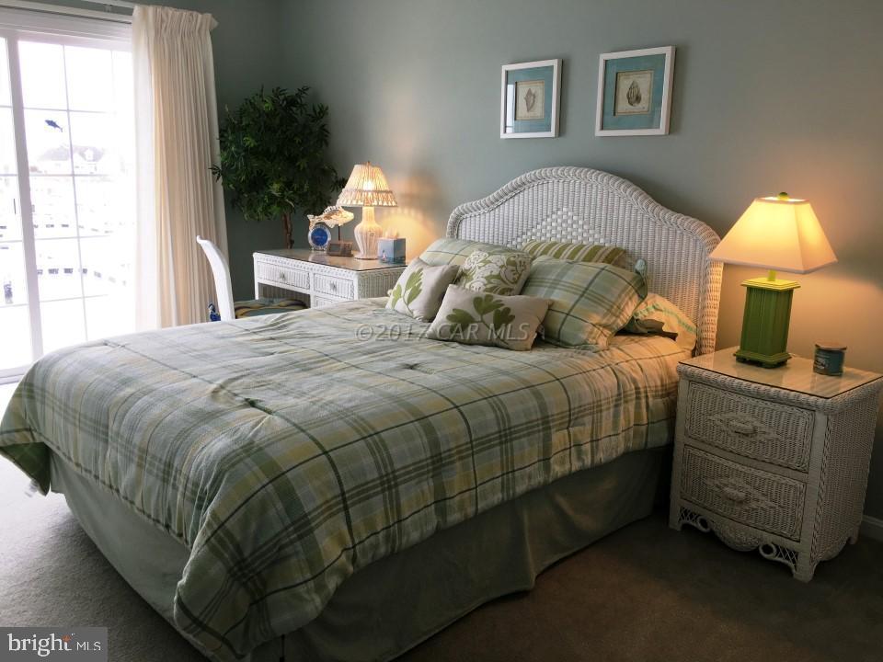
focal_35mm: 29
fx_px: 740
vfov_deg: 48.2
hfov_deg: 61.7
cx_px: 442
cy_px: 331
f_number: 2.2
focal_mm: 4.15
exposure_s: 1/60
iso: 32
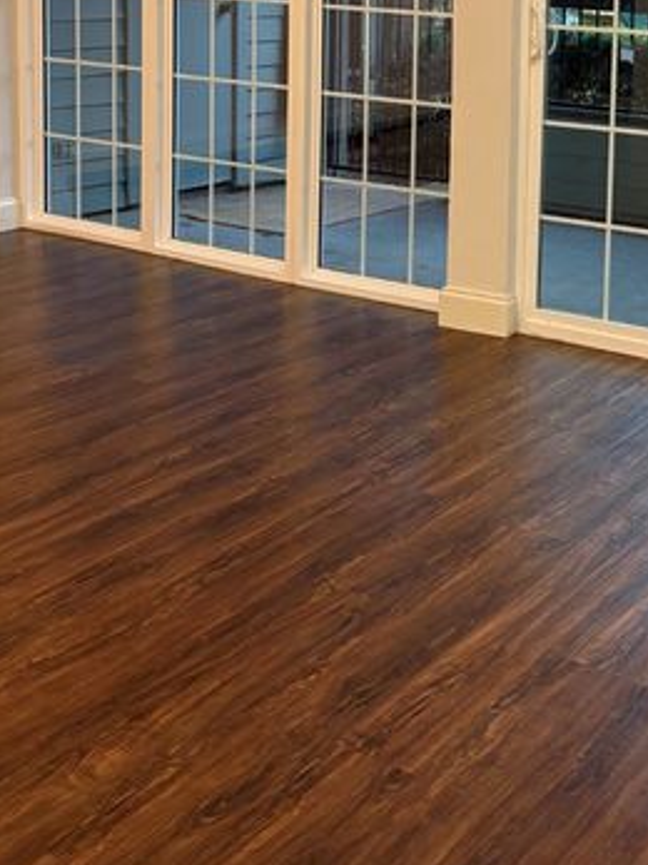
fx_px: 1249
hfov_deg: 27.7
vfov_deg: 36.0
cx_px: 616
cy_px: 91
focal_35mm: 50
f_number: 1.6
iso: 250
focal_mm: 5.96
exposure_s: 1/60
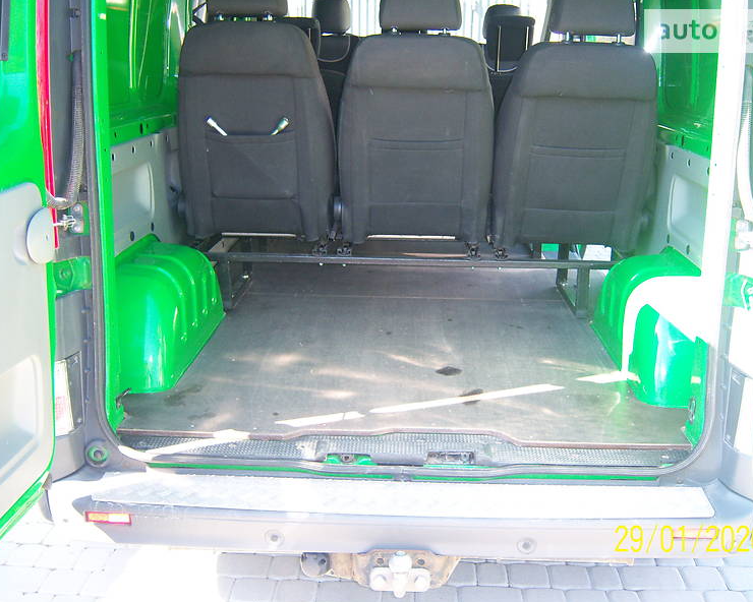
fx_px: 847
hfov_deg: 47.9
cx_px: 399
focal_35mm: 38
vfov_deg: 39.2
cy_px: 302
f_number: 2.8
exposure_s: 1/60
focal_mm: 7.5
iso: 160
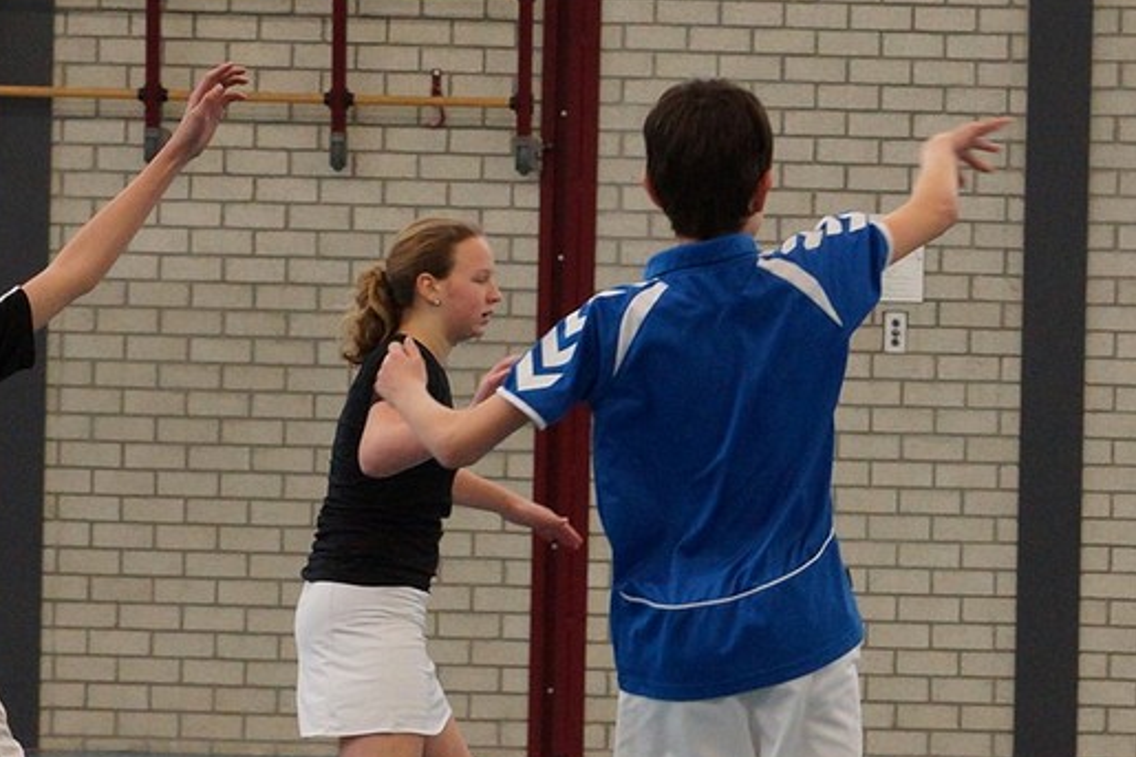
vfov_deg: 9.2
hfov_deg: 13.8
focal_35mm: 149
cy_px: 622
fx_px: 4700
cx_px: 470
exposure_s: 1/160
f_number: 4.5
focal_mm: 50
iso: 1250
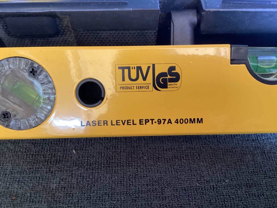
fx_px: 248
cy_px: 104
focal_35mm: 31
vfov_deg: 45.4
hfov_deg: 58.3
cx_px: 138
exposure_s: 1/33
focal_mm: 3.3
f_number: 2.4
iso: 320
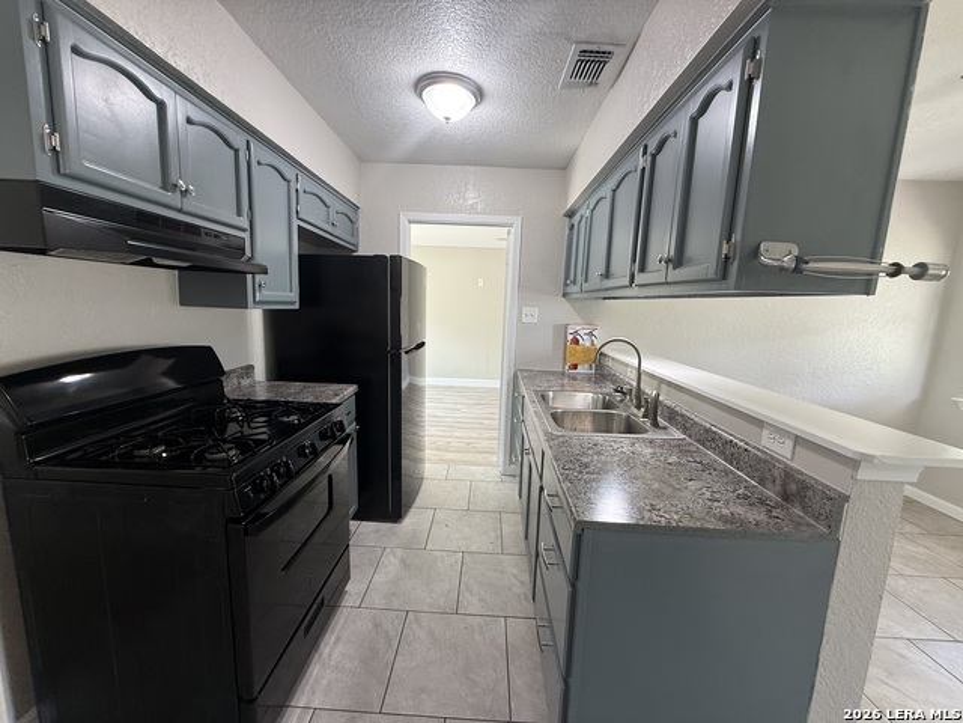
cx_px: 482
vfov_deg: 85.7
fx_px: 389
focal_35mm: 14
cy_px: 362
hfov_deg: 102.1
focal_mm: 2.22
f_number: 2.2
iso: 160
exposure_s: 1/99
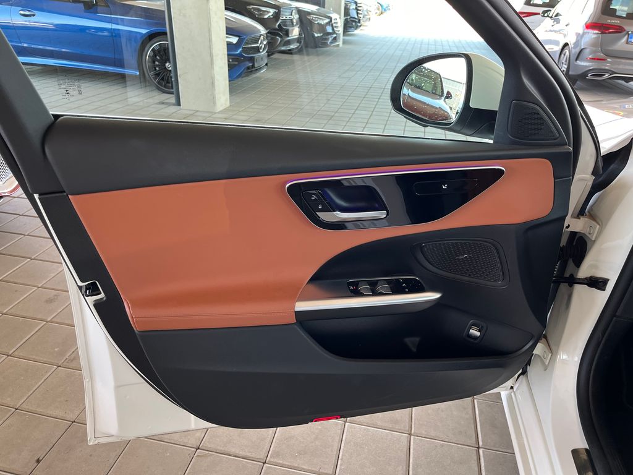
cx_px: 316
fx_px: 475
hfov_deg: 67.3
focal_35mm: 26
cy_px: 238
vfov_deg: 53.1
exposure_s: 1/118
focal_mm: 5.1
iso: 125
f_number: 1.6
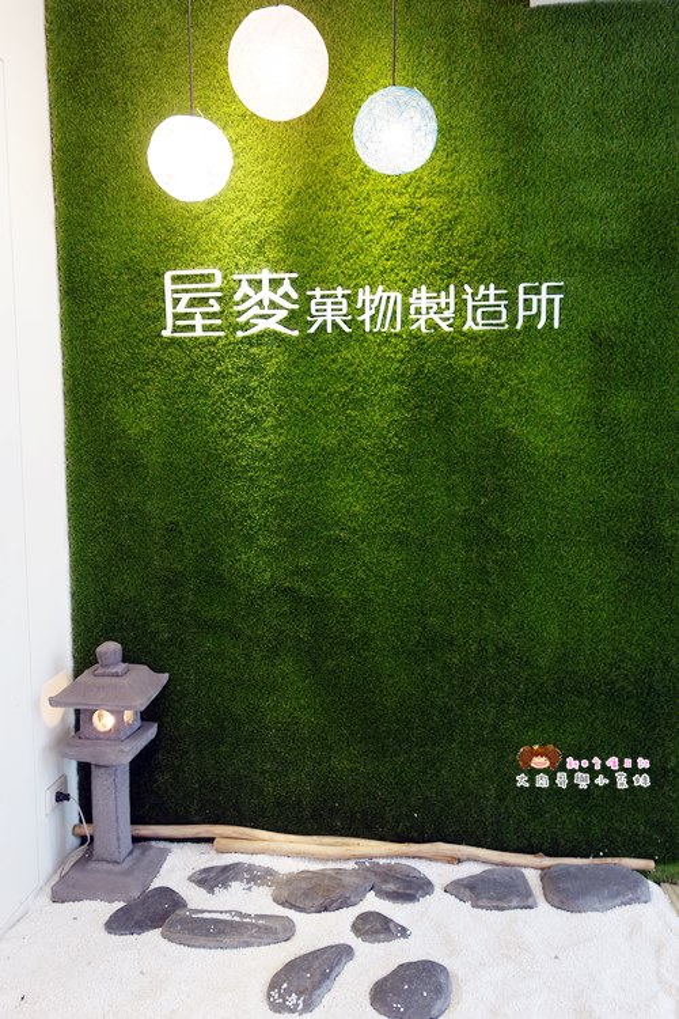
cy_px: 510
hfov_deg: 46.4
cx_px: 340
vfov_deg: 65.5
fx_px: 792
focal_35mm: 28
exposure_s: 1/50
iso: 125
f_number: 2.5
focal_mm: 10.4
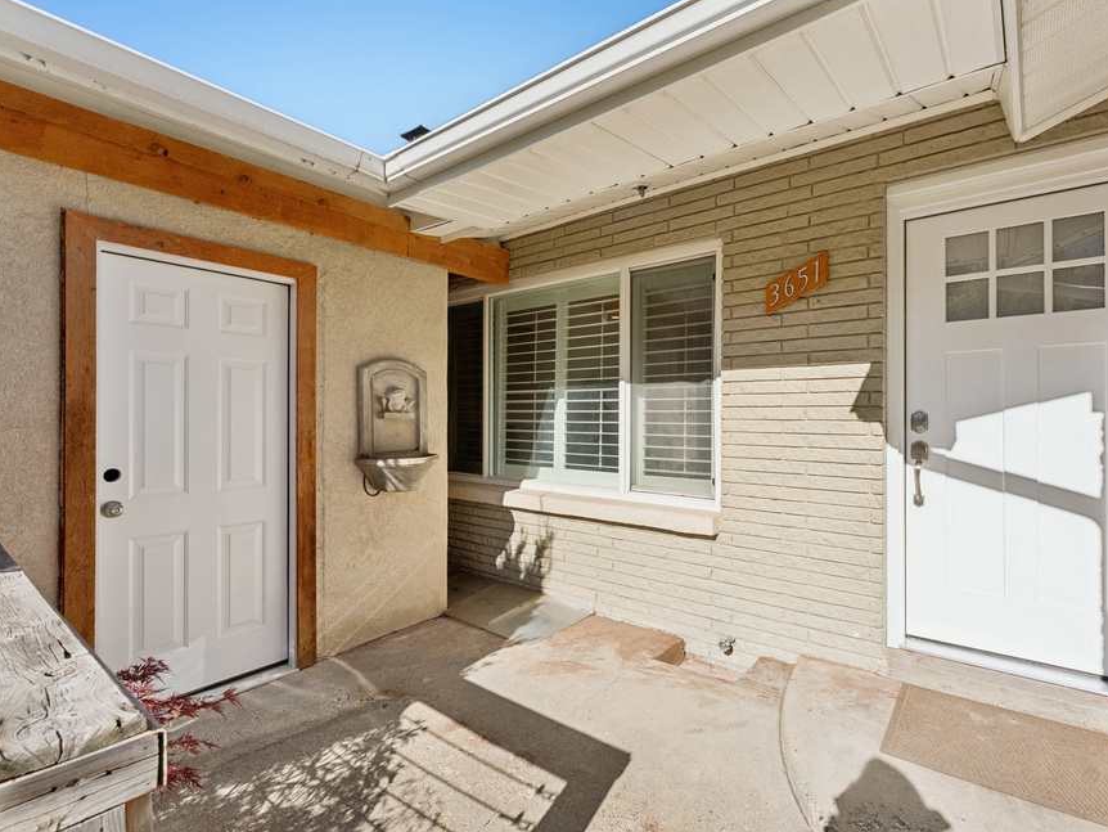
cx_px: 612
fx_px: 512
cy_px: 430
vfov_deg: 78.1
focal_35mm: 16
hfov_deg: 94.1
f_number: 8
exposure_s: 1/2500
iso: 640
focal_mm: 14
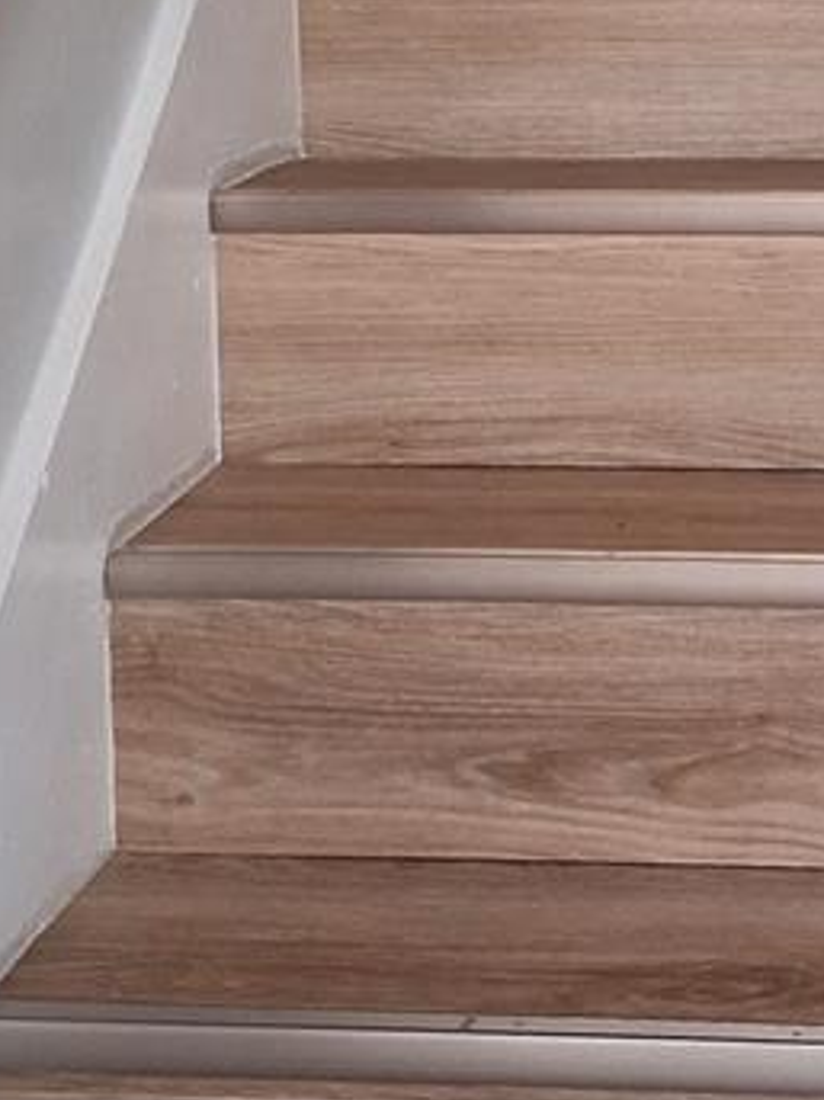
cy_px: 112
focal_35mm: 91
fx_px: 2890
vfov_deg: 21.1
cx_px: 795
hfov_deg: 16.0
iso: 400
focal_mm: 3.98
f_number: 1.8
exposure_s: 1/50
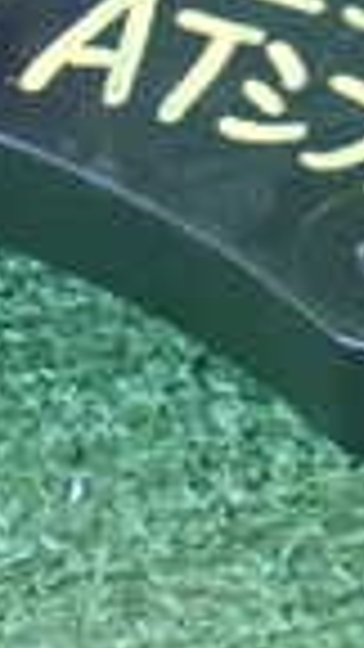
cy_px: -166
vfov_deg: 9.5
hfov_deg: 5.4
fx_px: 3826
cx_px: 166
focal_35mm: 223
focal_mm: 8.99
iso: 1600
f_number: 3.2
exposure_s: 1/50
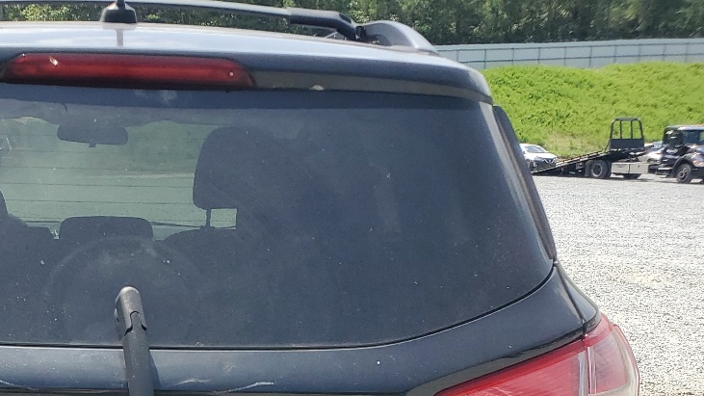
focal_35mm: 62
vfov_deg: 18.6
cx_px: 118
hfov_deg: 32.7
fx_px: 1157
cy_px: 449
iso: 50
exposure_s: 1/2000
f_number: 1.5
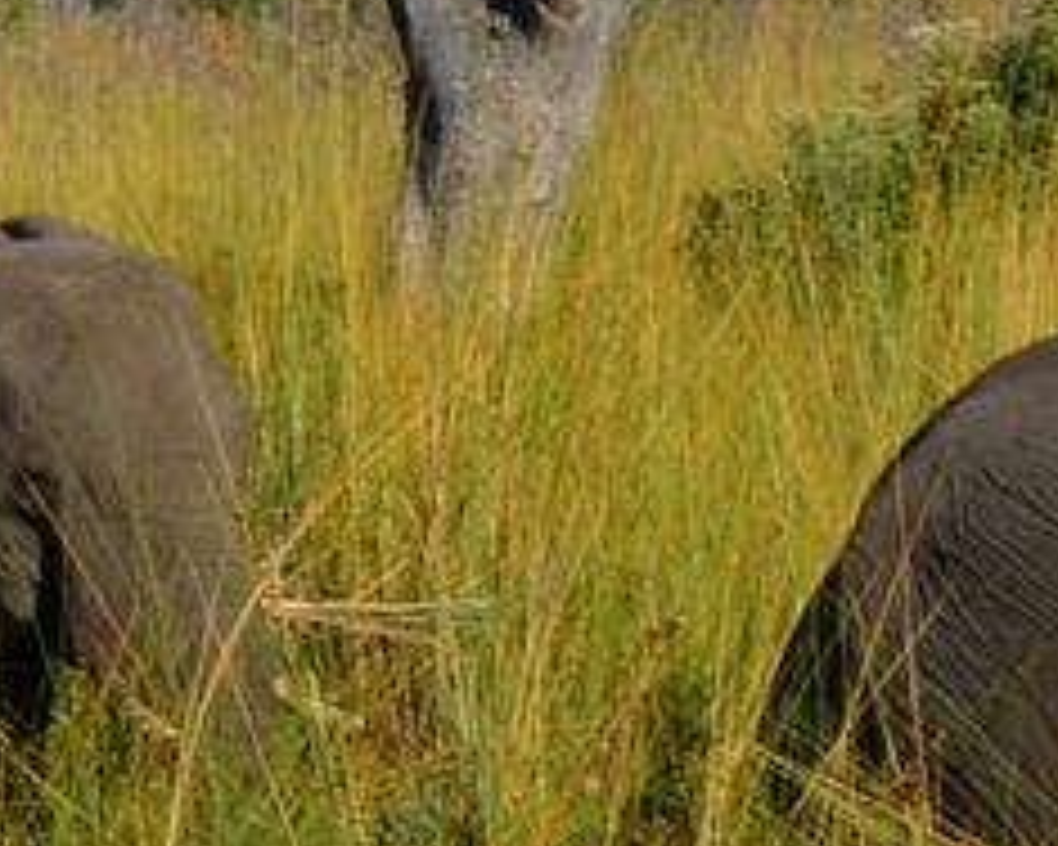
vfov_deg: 2.0
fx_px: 24455
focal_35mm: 781
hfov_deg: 2.5
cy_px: 540
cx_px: 86
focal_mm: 102
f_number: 11
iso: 100
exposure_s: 1/160
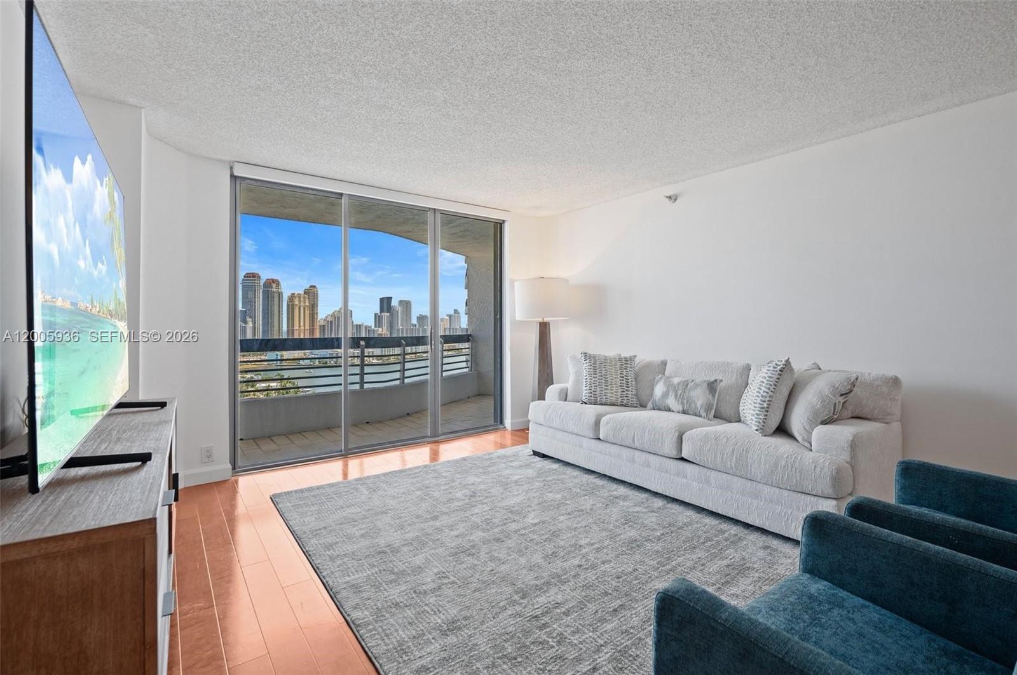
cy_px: 338
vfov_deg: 70.3
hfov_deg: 93.3
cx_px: 508
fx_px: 480
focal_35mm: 17
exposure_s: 1/15
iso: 200
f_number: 8
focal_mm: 17
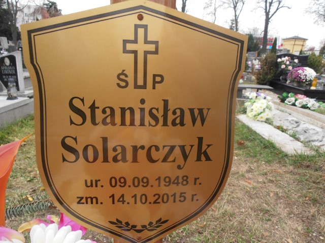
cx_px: 162
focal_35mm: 24
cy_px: 122
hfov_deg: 71.6
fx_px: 225
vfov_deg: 56.8
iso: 80
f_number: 3
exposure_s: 1/50
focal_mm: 4.2
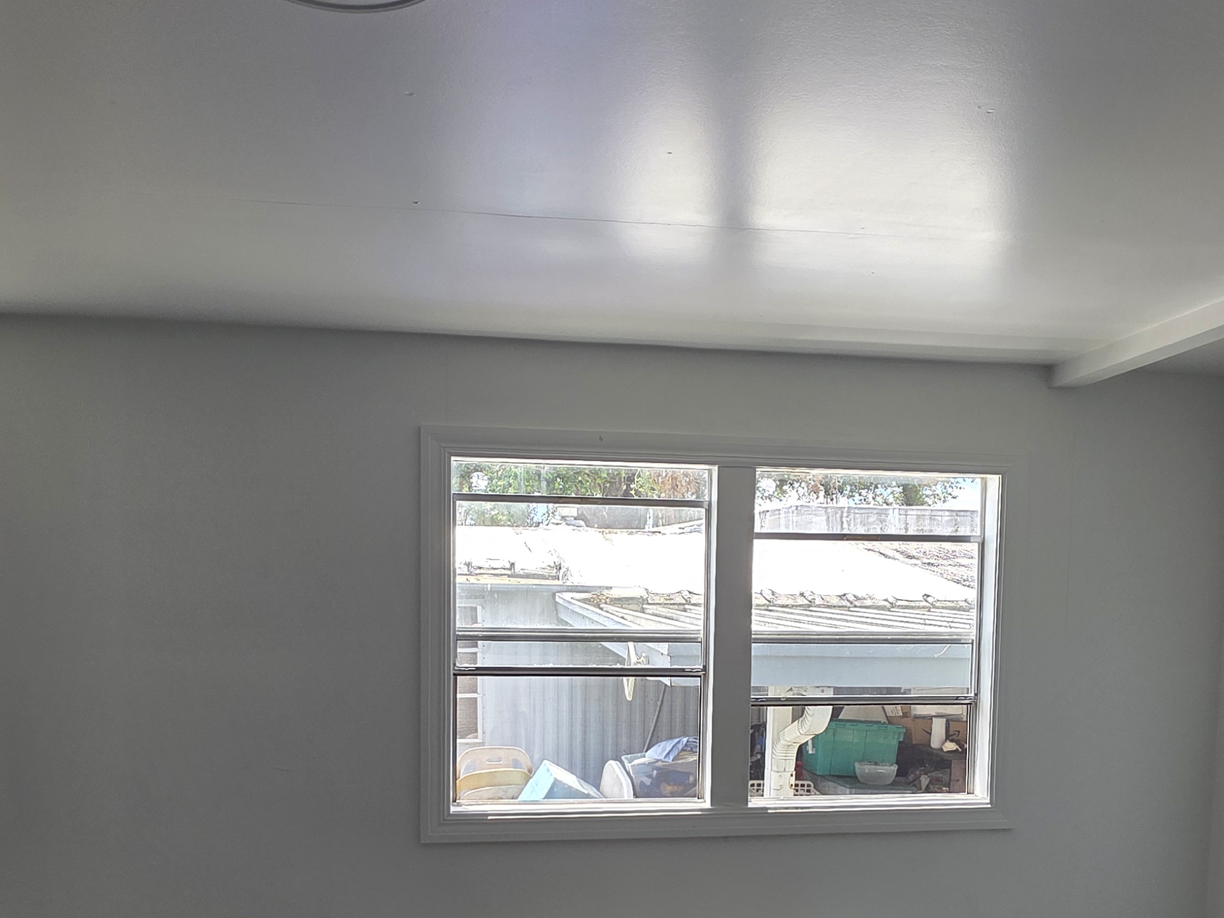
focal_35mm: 28
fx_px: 990
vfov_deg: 47.8
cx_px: 602
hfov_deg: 63.4
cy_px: 691
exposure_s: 1/209
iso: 40
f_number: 1.9
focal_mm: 2.2
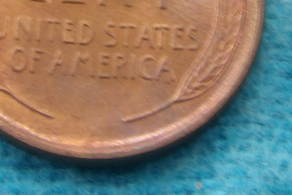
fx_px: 1420
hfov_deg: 11.7
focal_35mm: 175
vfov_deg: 7.8
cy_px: -4
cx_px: 99
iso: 200
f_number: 5.3
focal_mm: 9.2
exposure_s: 1/28
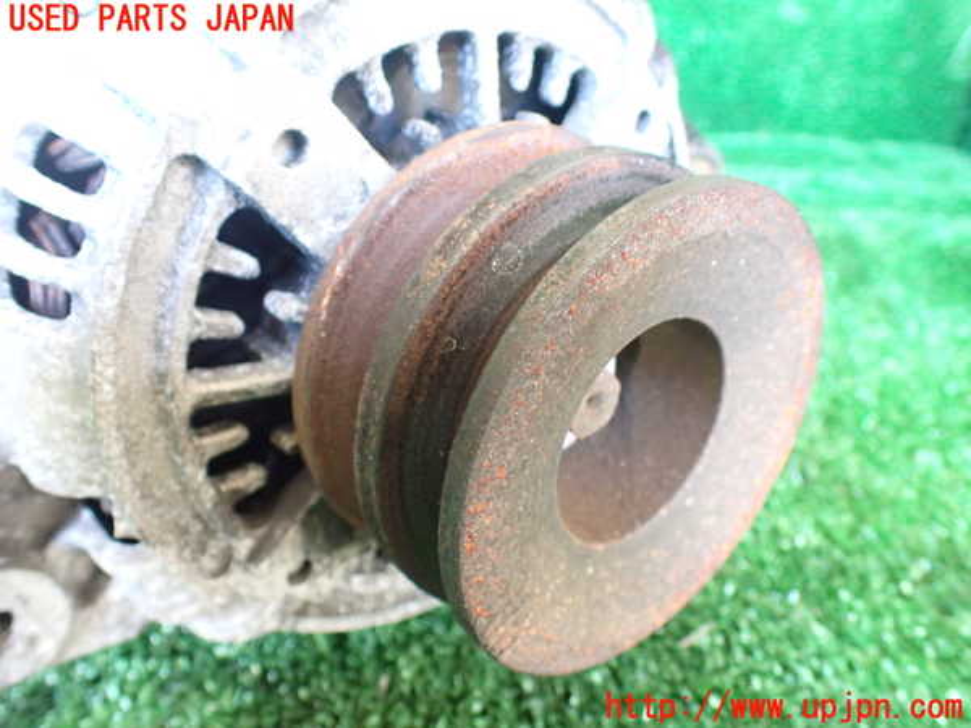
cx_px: 486
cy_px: 364
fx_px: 842
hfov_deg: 60.0
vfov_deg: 46.8
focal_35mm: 30
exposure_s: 1/30
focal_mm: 5.4
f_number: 2.3
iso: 1000
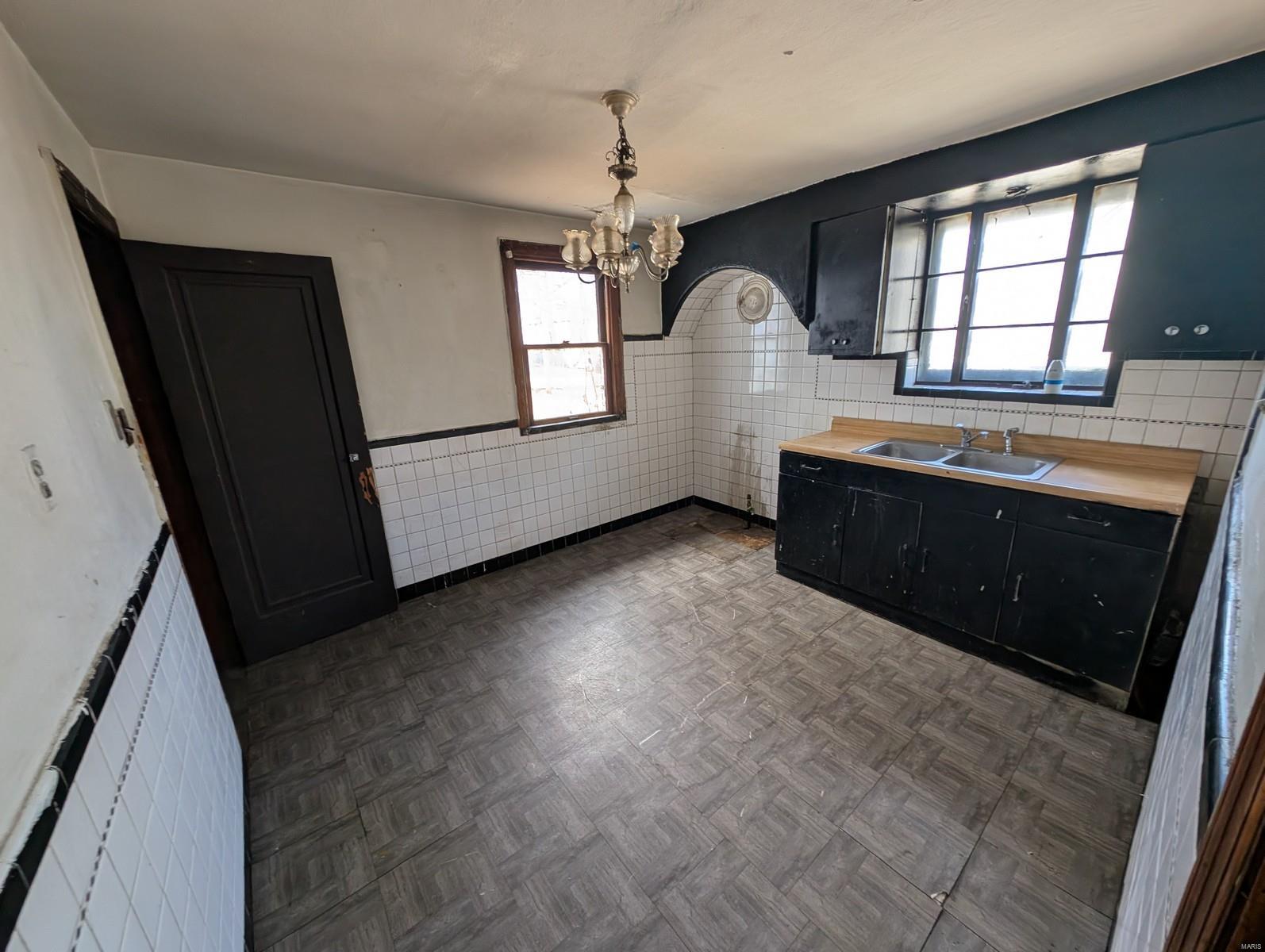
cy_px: 476
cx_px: 632
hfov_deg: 110.5
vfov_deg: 94.6
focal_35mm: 12
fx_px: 439
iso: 74
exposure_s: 1/67.3
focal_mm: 2.23
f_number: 1.95
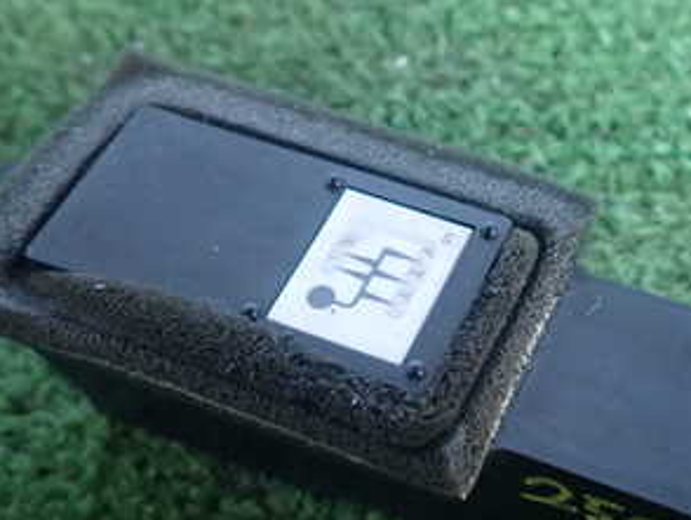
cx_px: 510
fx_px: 1019
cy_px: 393
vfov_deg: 28.2
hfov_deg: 36.7
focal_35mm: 51
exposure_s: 1/30
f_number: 2
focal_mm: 4.5
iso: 400
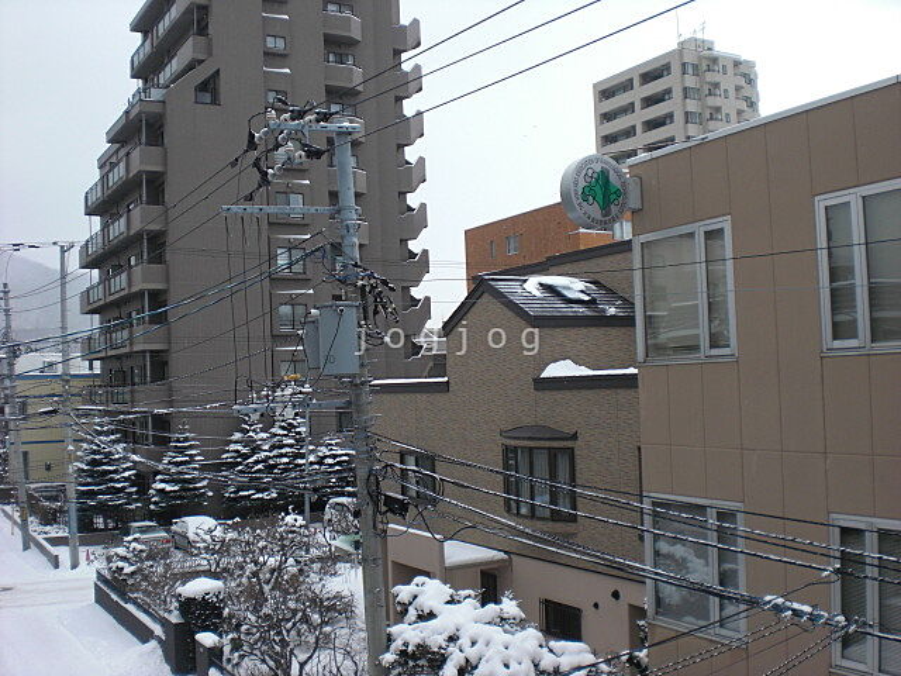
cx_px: 450
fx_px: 989
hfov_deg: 49.0
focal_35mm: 38
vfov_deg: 37.7
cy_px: 338
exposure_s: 1/125
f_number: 3.1
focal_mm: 6.3
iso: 64
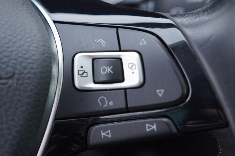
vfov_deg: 23.7
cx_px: 120
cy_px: 59
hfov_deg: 35.1
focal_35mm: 57
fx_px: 372
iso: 160
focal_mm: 24
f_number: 2.8
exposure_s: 1/40
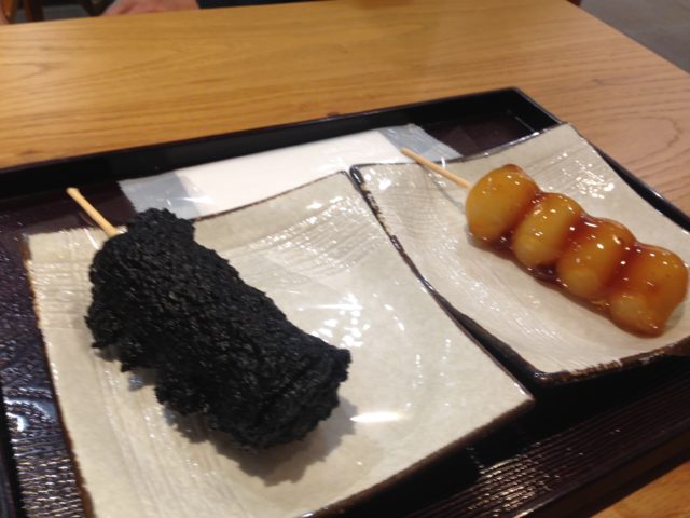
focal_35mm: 33
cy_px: 259
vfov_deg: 42.9
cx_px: 345
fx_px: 658
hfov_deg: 55.4
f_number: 2.4
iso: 50
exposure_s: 1/20
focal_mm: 4.12
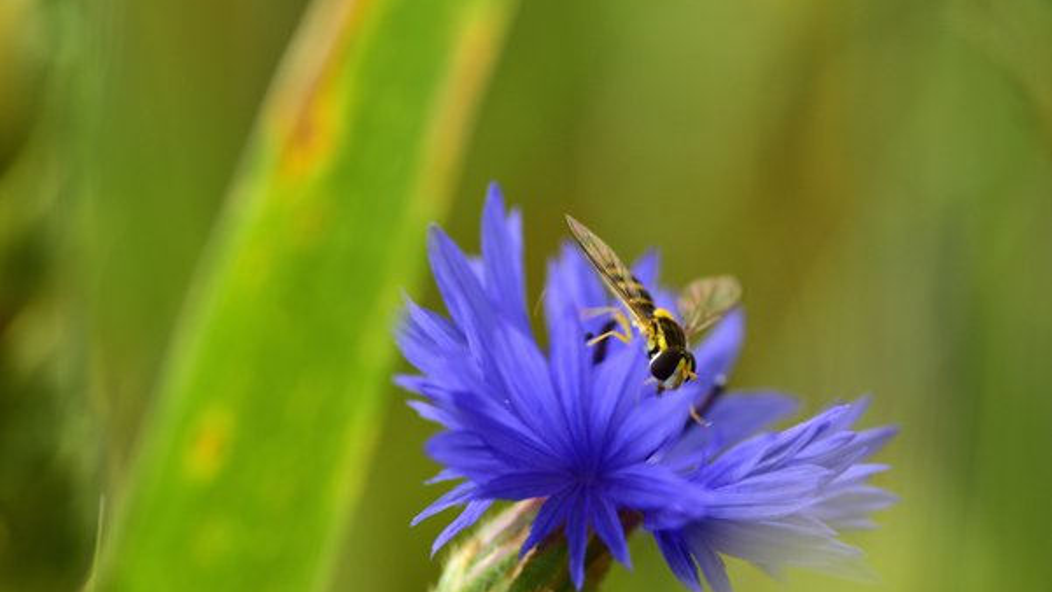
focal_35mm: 160
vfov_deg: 7.6
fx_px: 4463
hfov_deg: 13.4
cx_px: 522
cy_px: 350
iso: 500
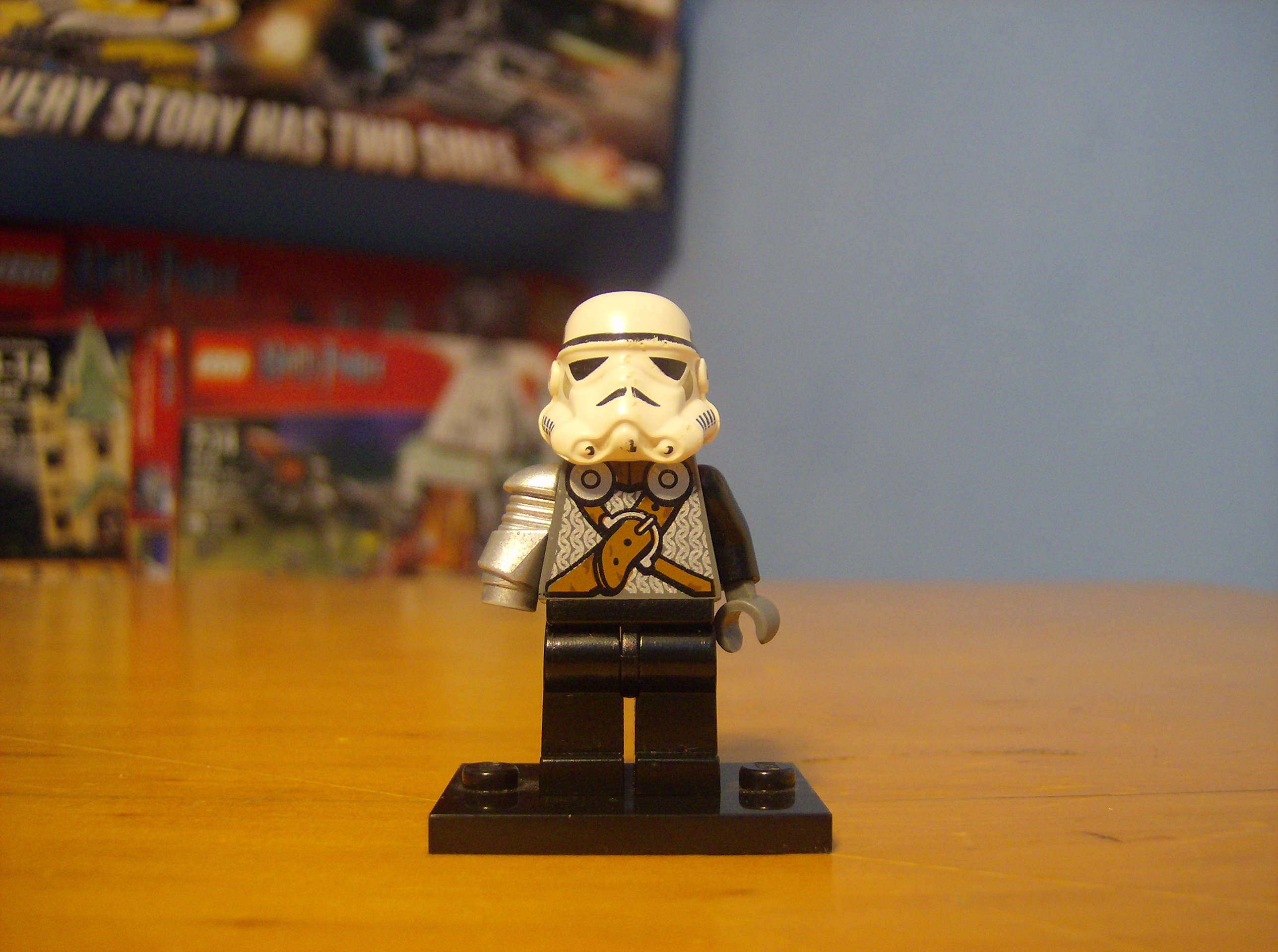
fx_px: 1326
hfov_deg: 51.5
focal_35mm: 36
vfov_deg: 39.5
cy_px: 476
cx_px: 639
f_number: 2.8
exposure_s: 1/5.46
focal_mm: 6
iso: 200
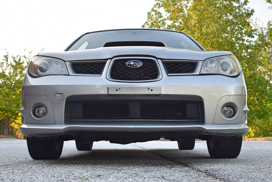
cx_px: 136
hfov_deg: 37.8
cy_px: 91
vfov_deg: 25.8
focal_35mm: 52
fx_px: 397
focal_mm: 35
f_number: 7.1
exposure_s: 1/200
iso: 400
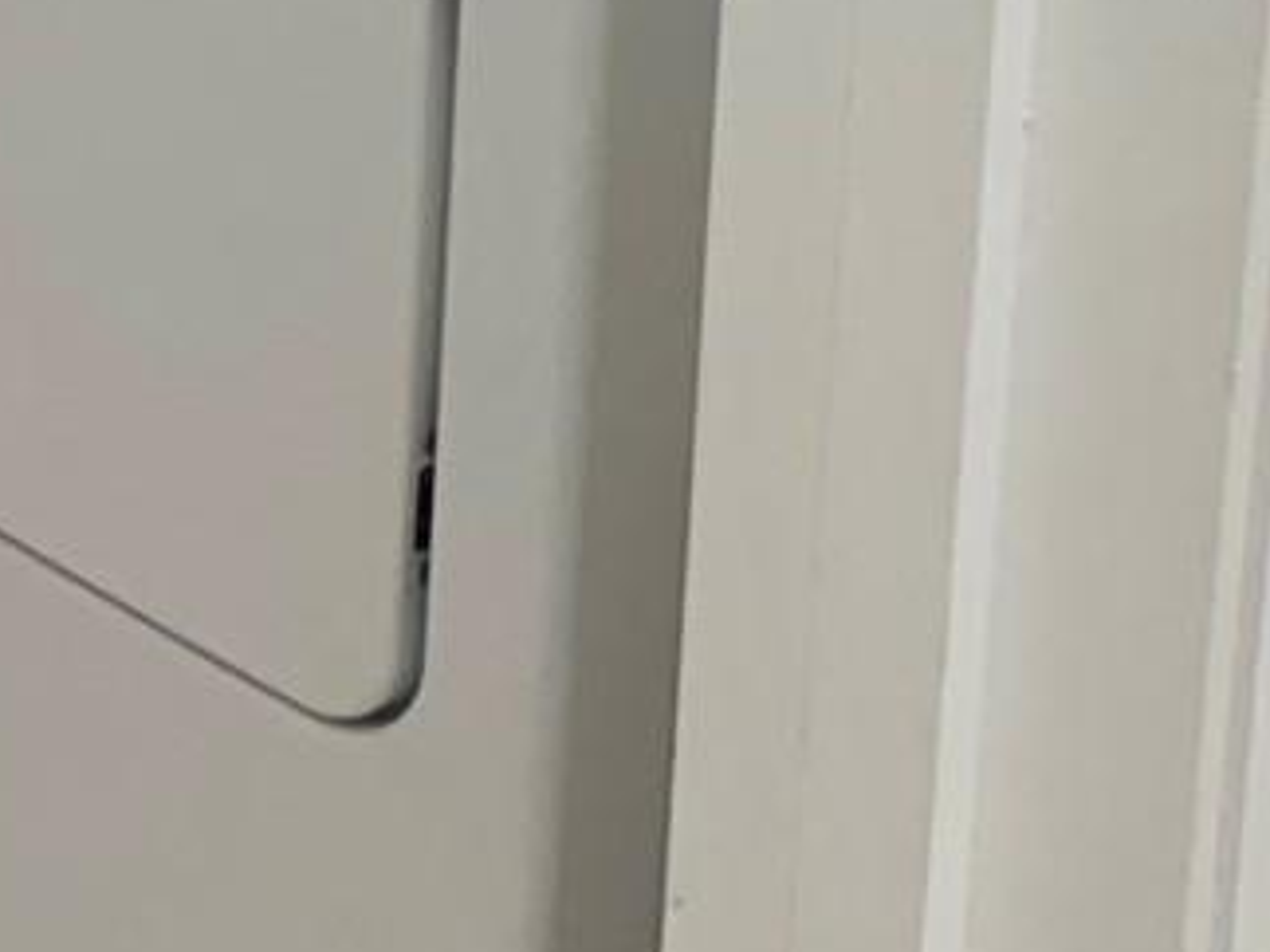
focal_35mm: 119
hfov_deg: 14.5
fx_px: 4364
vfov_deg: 11.4
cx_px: -1054
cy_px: -877
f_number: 1.78
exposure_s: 1/120
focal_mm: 6.76
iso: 200
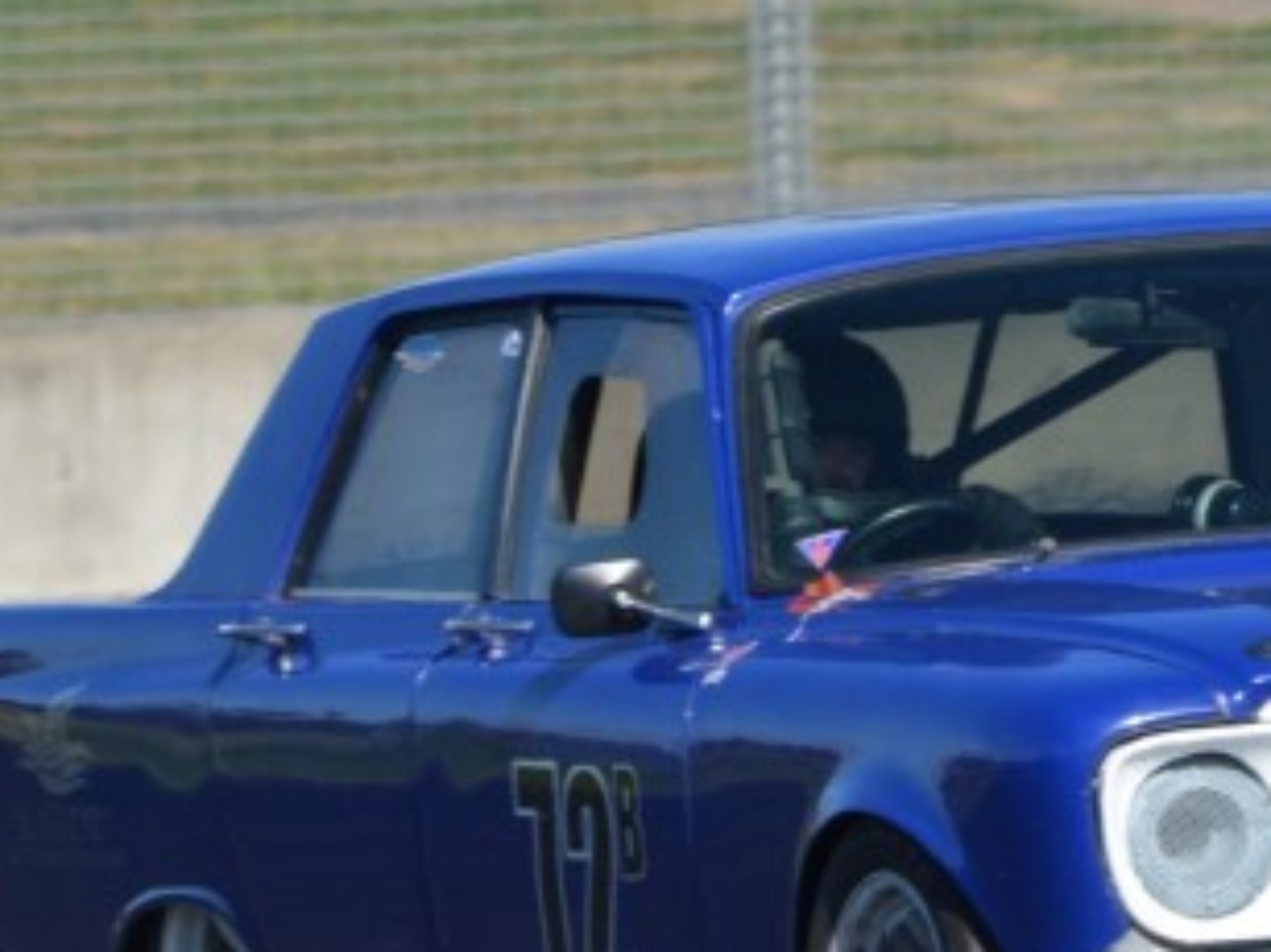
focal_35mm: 1021
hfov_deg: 1.9
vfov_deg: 1.5
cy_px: 685
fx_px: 37474
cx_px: 1056
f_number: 11
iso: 640
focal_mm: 310
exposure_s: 1/1000
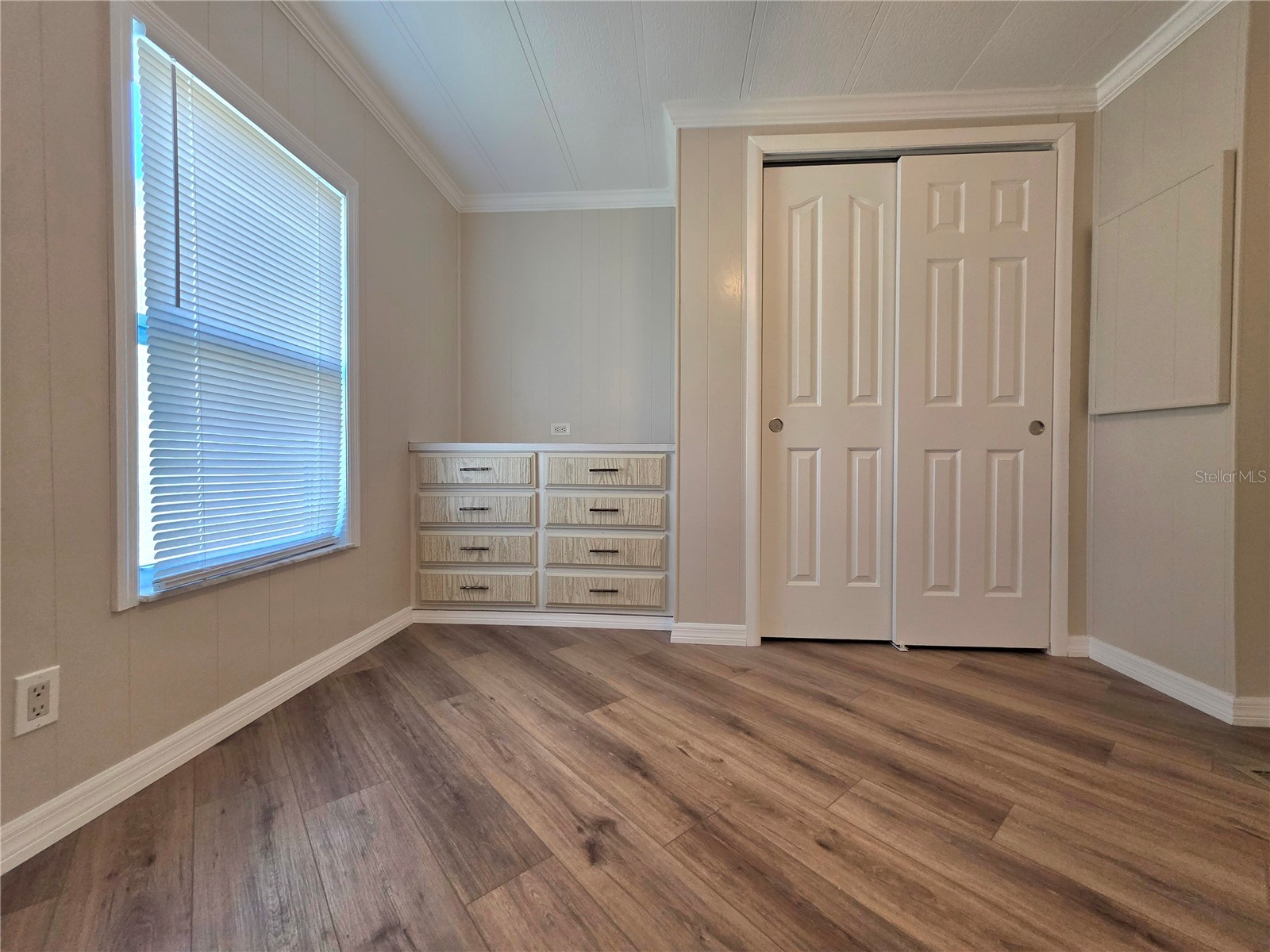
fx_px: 477
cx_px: 635
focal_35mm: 13
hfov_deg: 106.2
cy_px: 476
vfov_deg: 89.9
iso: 200
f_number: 1.9
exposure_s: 1/120
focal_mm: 2.2
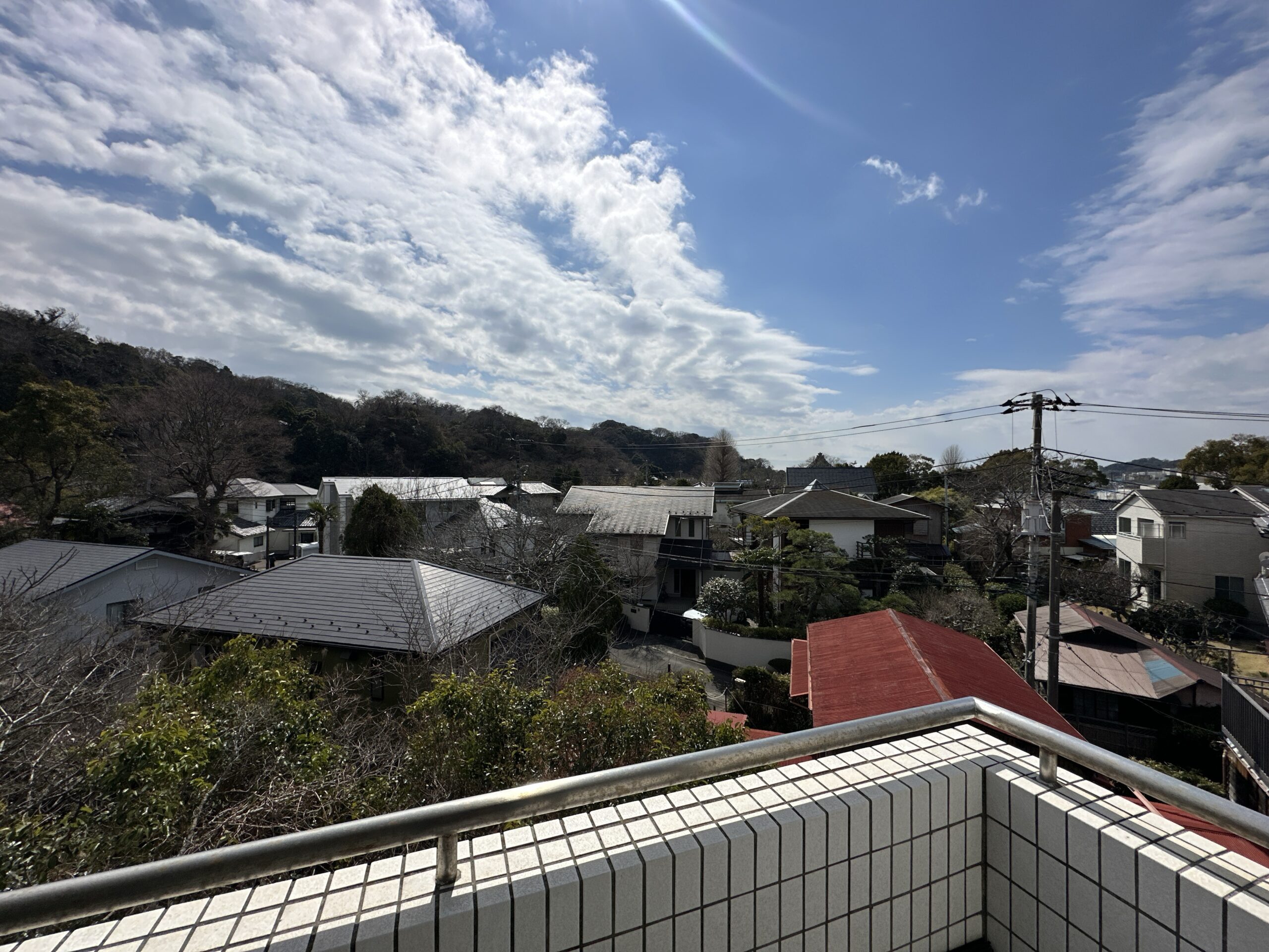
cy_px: 476
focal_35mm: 14
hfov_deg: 102.1
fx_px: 513
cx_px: 634
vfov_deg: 85.7
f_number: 2.2
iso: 50
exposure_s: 1/6897
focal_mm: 2.22
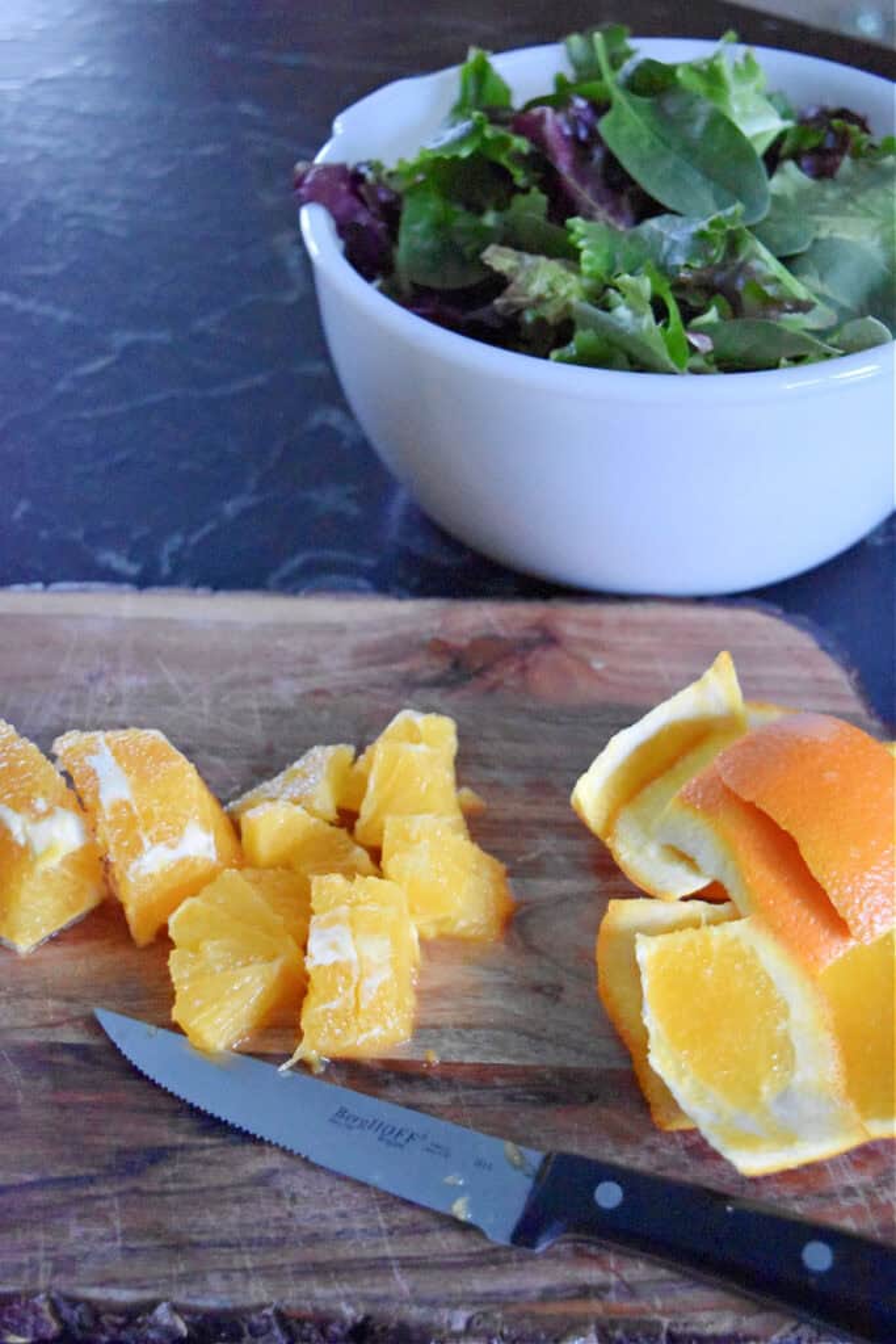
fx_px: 1623
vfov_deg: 45.0
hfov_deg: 30.9
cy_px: 672
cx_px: 448
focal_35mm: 44
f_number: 4.2
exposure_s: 1/60
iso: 11400
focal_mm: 29
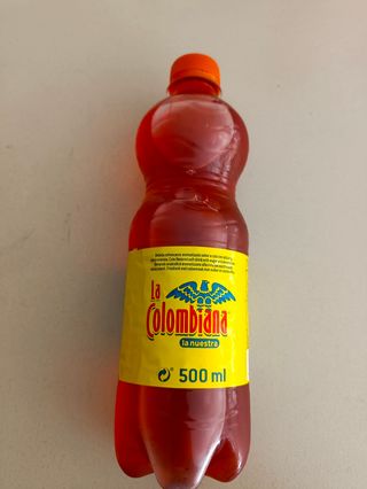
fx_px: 353
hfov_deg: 54.9
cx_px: 184
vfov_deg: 69.4
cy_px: 244
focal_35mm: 25
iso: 566
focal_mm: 4.74
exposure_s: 1/50
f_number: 1.79
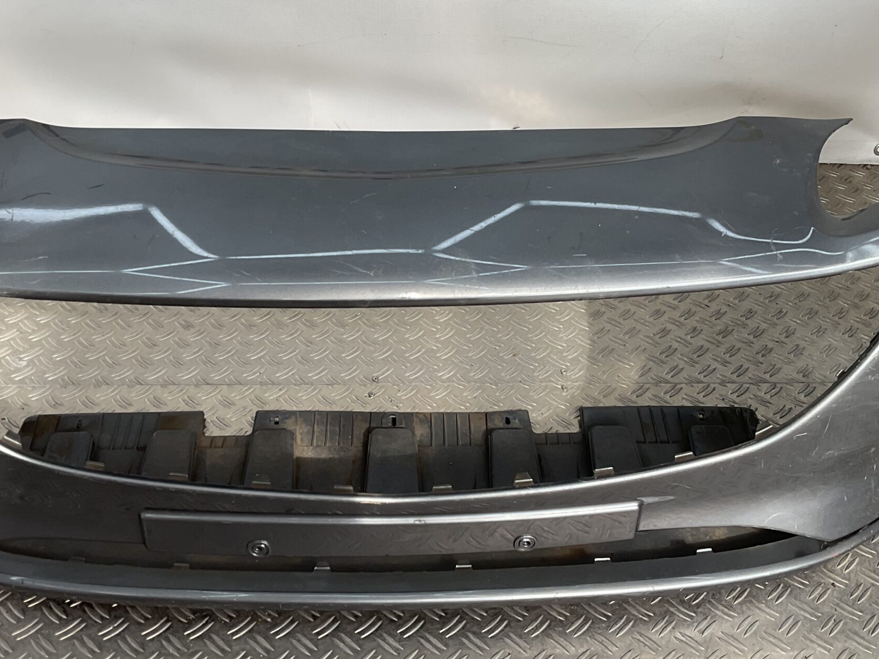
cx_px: 419
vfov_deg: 32.9
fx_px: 1117
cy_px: 312
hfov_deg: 42.9
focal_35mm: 44
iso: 16
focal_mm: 3
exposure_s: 1/266
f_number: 1.8
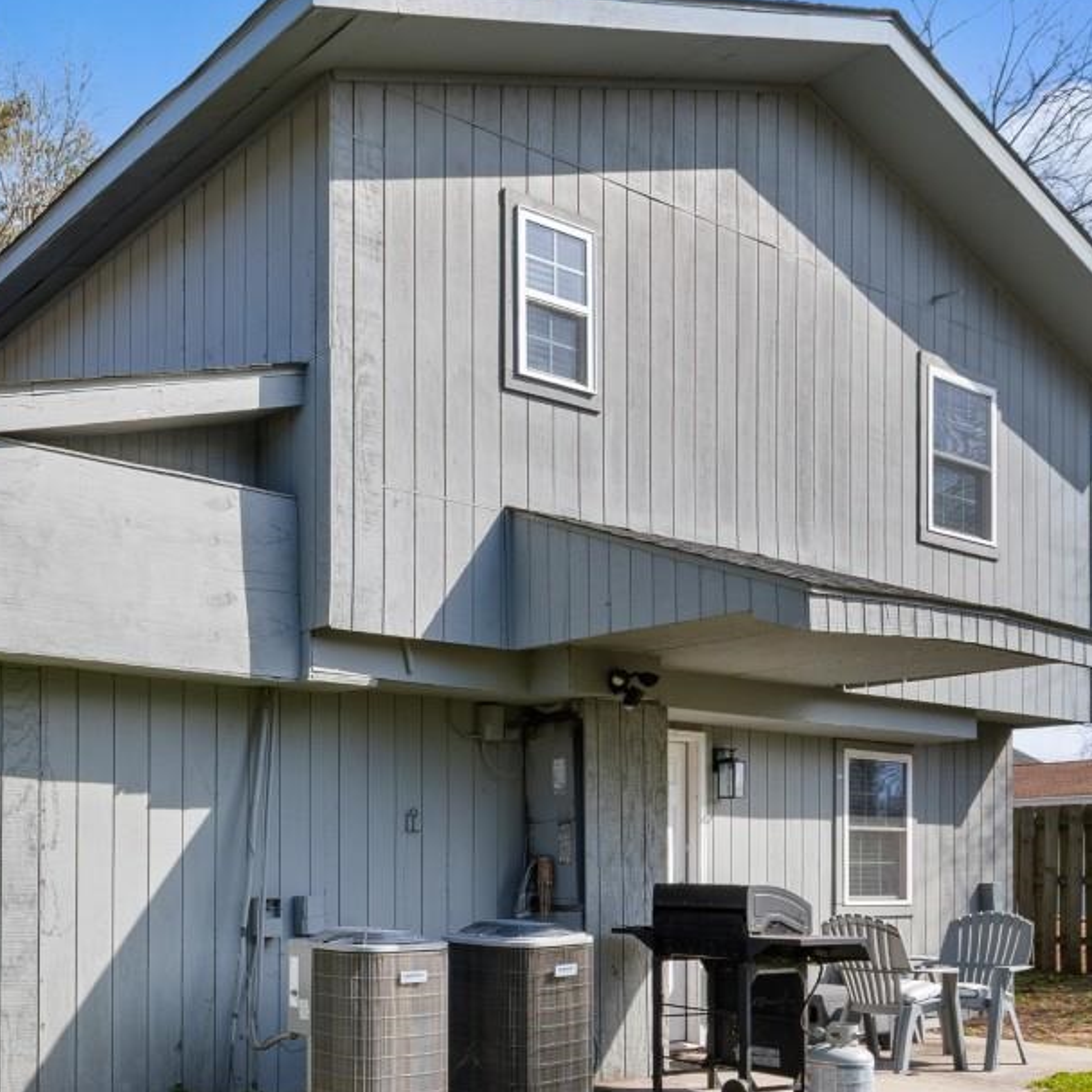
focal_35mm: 34
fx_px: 1213
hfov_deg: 45.2
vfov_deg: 46.9
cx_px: 169
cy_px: 802
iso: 100
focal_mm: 10
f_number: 8
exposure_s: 1/250
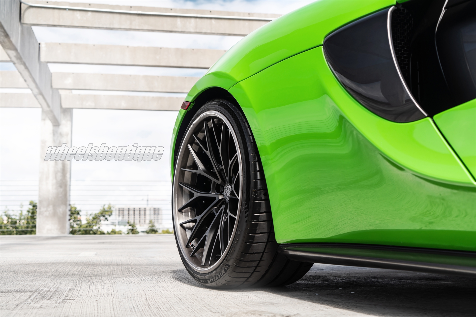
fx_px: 608
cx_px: 238
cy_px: 158
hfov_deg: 42.8
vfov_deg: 29.2
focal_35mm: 46
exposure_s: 1/125
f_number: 5.6
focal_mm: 46
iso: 100
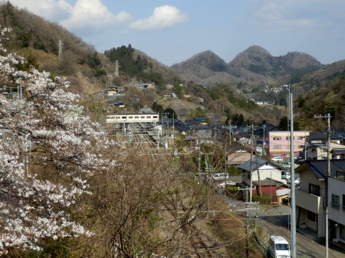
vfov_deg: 21.3
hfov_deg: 28.2
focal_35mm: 69
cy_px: 129
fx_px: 688
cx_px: 172
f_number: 4.8
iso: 80
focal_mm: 12.3
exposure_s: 1/640
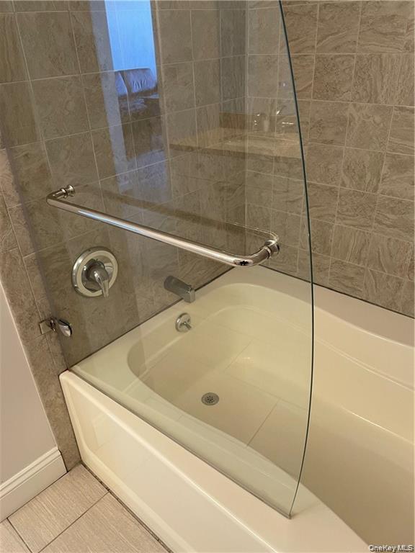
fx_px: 416
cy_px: 276
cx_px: 208
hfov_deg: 53.1
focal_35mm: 26
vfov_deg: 67.3
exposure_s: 1/60
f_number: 1.6
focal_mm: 4.2
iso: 125
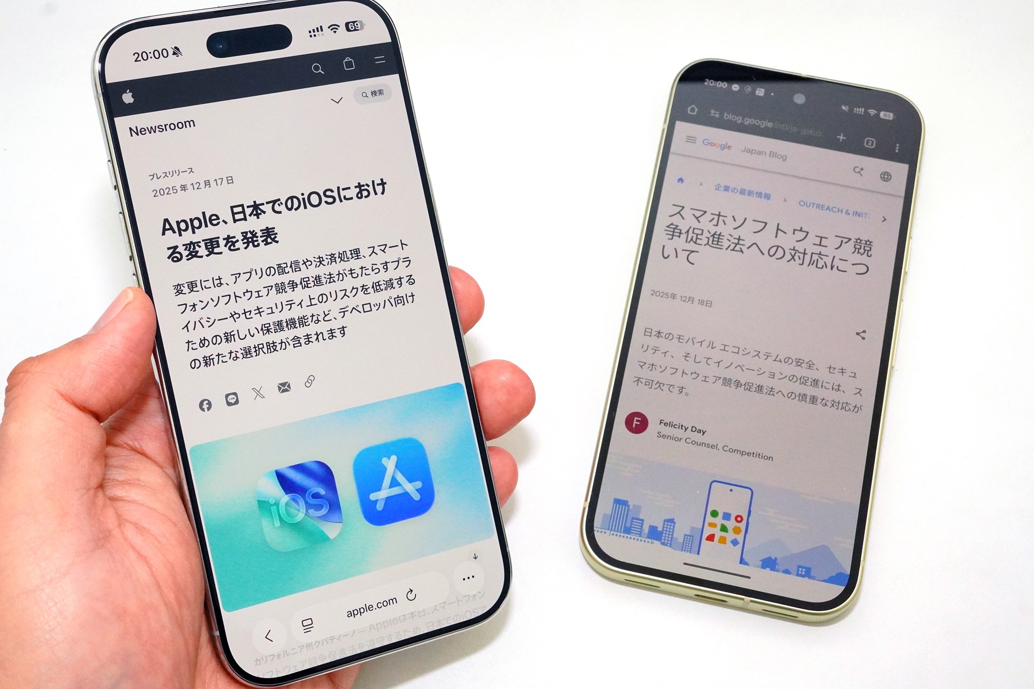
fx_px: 1417
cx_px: 517
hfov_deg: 40.1
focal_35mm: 49
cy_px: 344
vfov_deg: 27.3
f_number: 13
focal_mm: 32.9
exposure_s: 1/100
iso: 3200
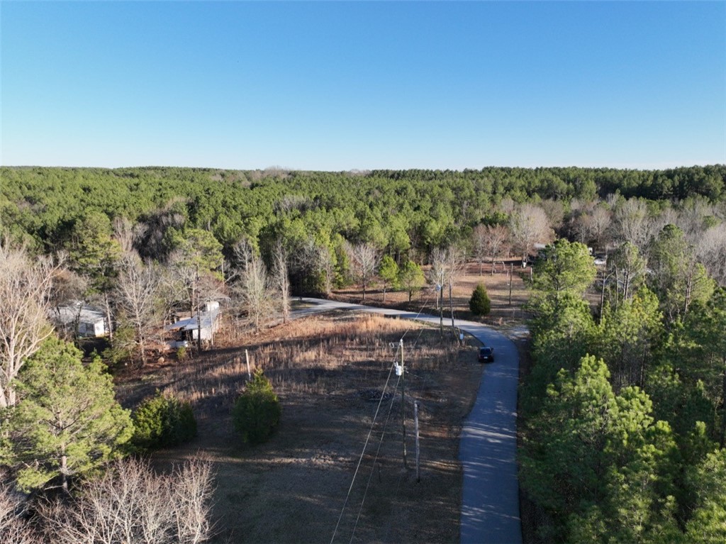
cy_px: 272
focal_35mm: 24
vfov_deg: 56.8
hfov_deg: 71.6
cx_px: 363
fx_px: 503
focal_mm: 12.29
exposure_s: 1/200
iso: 200
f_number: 2.8
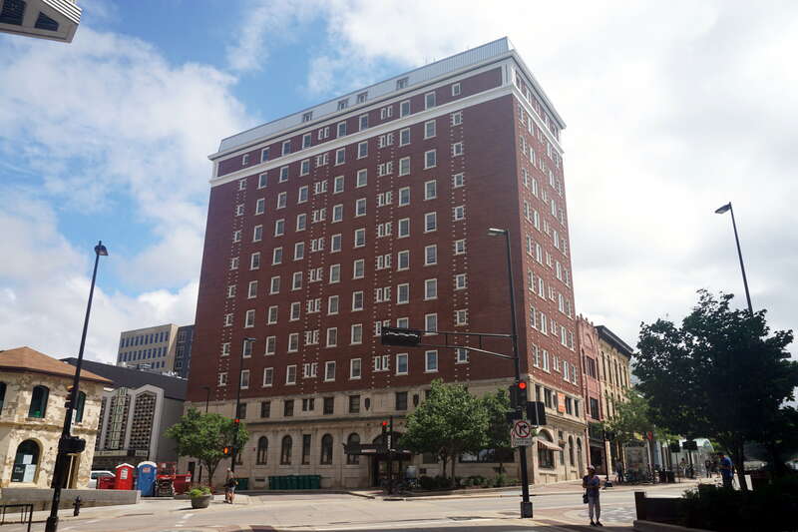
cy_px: 266
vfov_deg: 43.6
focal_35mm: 30
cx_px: 399
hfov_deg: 61.9
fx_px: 665
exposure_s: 1/200
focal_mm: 20
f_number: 9
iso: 100
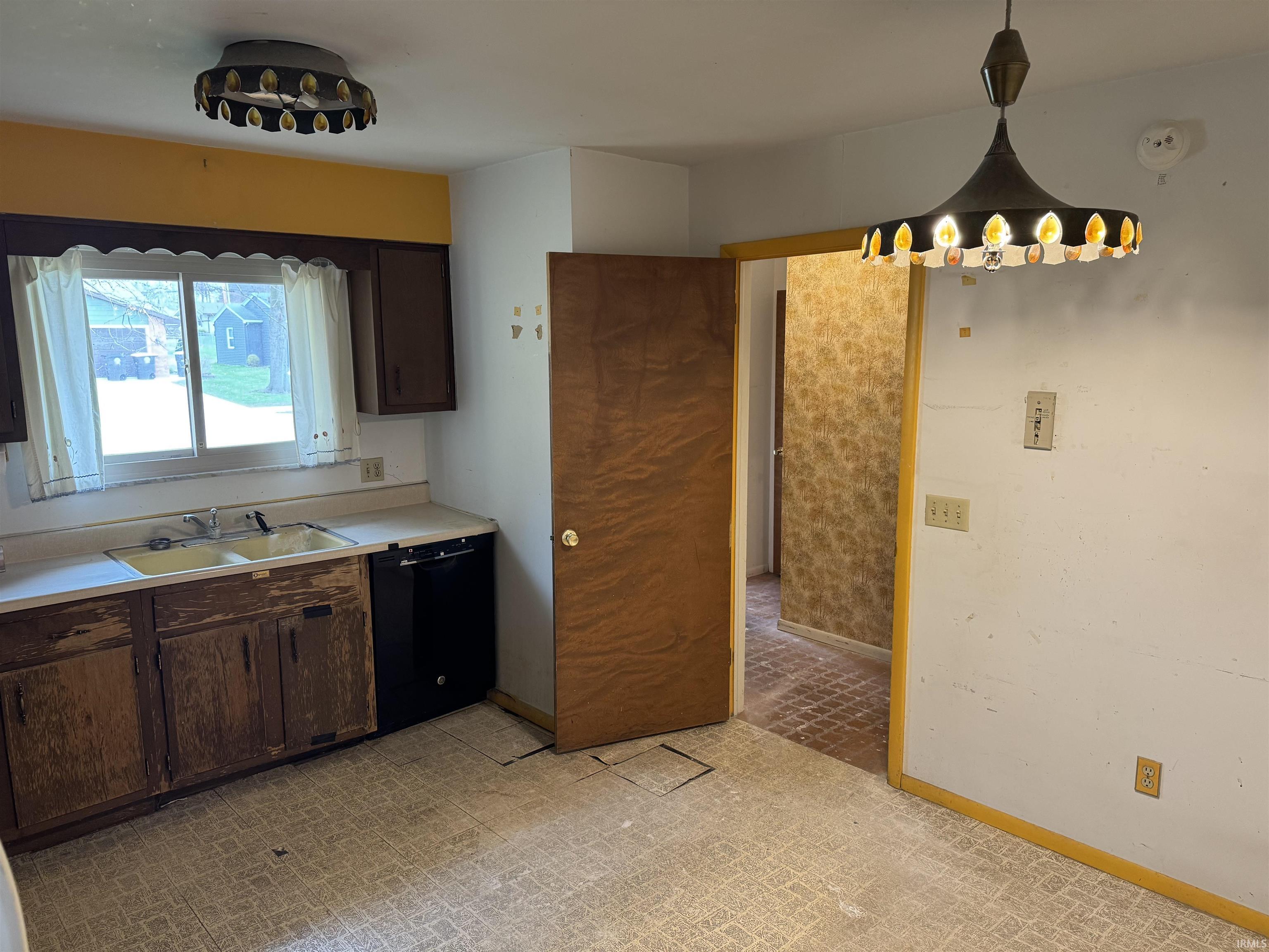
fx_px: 880
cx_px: 634
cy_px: 476
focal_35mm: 24
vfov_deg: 56.8
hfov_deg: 71.6
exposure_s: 1/60
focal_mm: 6.76
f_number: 1.78
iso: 250
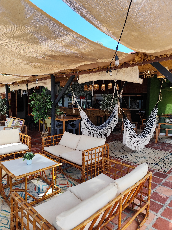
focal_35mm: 23
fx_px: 152
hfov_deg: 58.9
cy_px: 115
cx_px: 86
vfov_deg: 73.9
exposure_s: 1/301
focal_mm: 6.14
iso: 50
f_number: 1.65
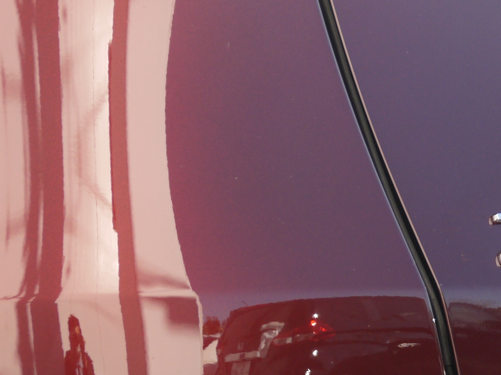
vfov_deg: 3.6
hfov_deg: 4.8
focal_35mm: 416
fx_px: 6019
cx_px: 62
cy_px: -70
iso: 160
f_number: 5
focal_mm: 72
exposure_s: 1/200
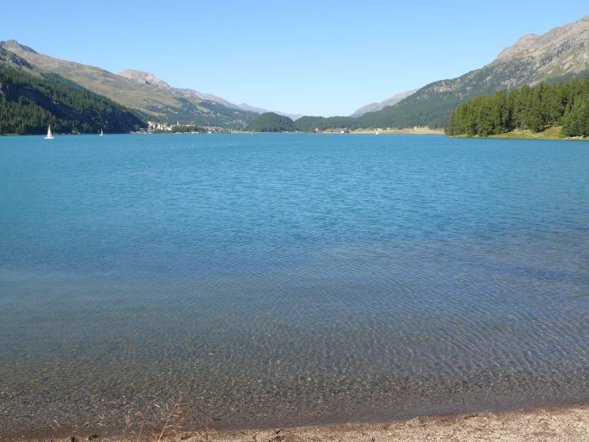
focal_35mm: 37
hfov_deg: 50.1
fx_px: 630
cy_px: 215
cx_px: 294
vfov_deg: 38.7
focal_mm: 7.4
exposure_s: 1/400
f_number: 5.6
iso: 100
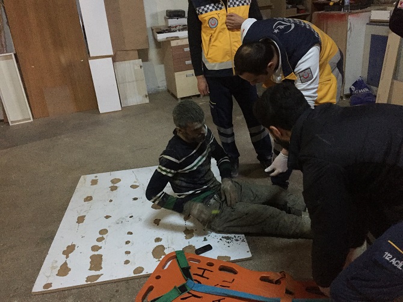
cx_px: 202
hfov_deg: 61.7
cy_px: 151
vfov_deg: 48.2
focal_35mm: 29
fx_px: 337
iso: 400
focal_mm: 4.15
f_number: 2.2
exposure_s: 1/17
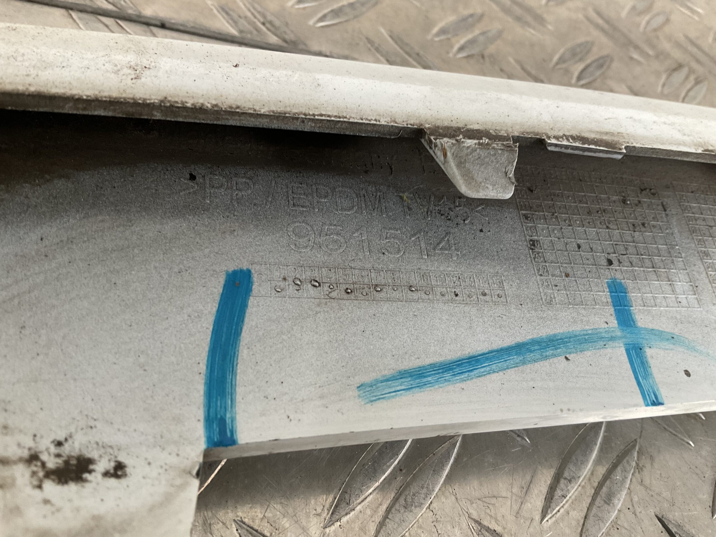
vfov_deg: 48.2
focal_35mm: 29
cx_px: 358
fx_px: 600
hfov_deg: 61.7
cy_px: 268
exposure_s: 1/60
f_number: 1.8
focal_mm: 3
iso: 125
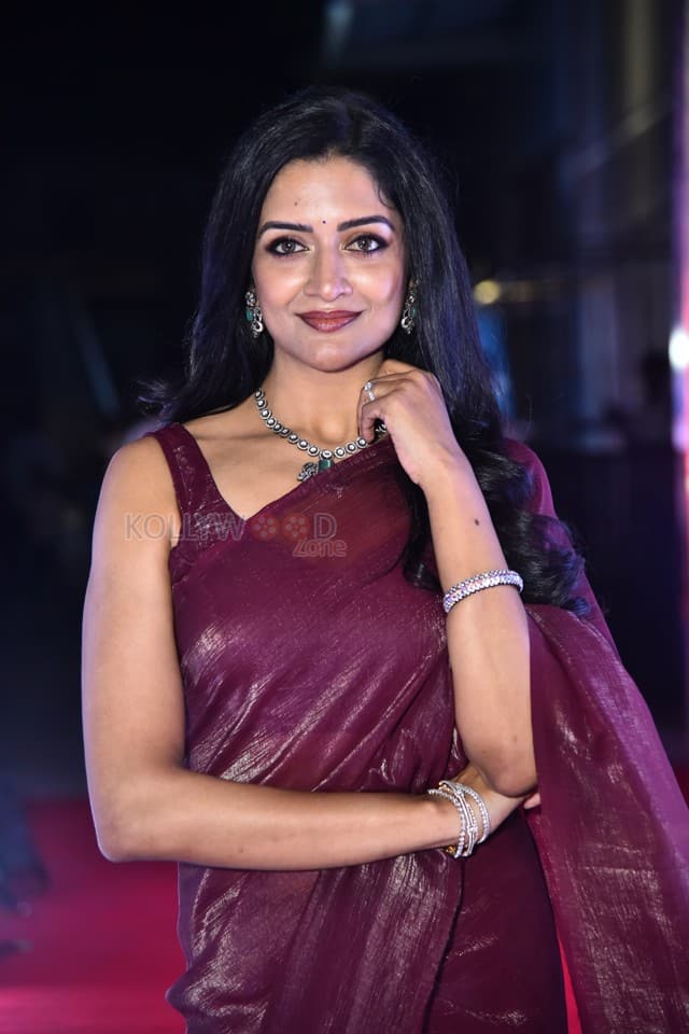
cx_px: 344
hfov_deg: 13.0
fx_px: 3014
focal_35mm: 105
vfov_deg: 19.5
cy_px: 517
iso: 2000
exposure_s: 1/125
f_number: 4
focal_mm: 105
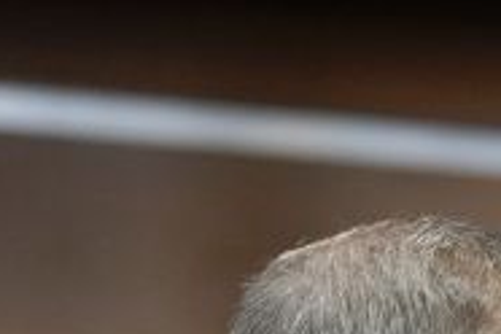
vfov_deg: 2.1
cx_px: 762
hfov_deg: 3.2
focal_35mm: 649
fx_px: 9031
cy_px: 626
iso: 2500
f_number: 2.8
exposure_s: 1/640
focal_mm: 151
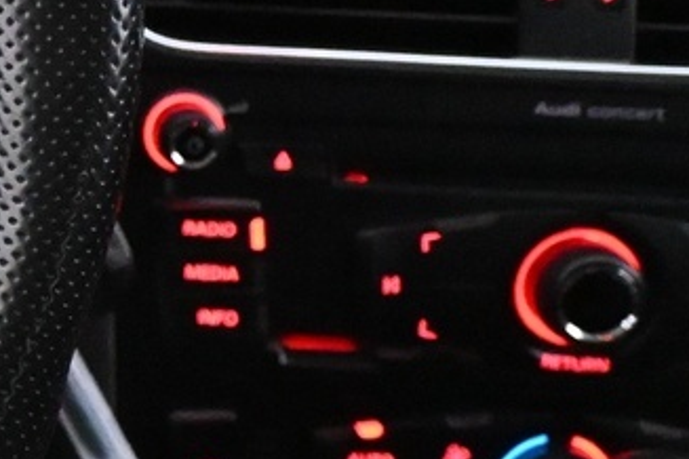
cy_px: -76
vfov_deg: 10.7
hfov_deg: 13.7
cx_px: -693
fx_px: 2420
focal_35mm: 126
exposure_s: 1/60
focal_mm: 17
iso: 8000
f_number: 3.5
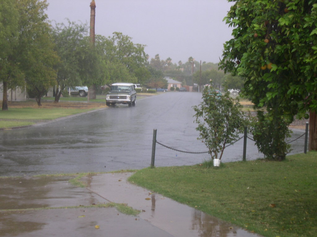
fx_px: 659
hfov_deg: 27.0
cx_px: 158
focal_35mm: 72
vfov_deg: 20.4
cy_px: 118
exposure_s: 1/10.2
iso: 100
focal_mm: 15.3
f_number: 3.8
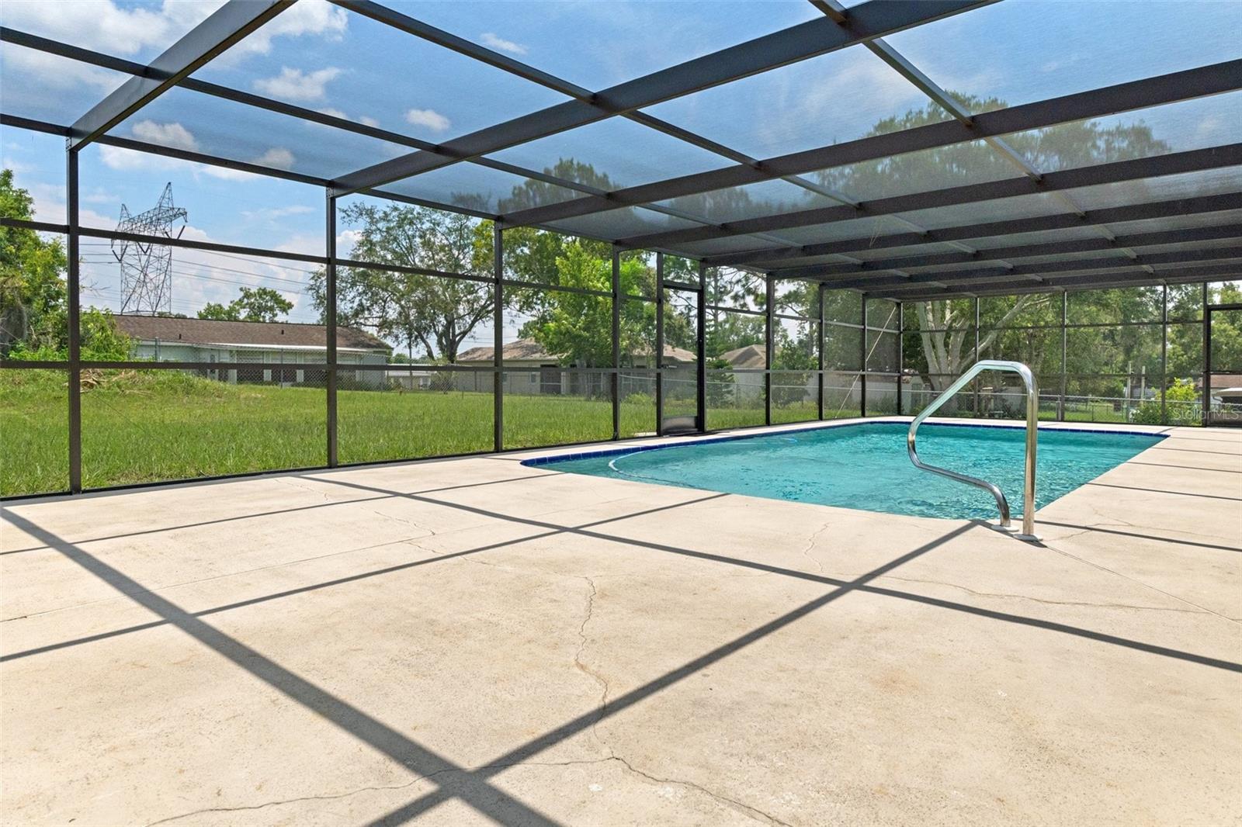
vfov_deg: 59.5
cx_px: 621
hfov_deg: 81.2
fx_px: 724
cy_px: 414
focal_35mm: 21
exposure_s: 1/500
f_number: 8
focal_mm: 14
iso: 640
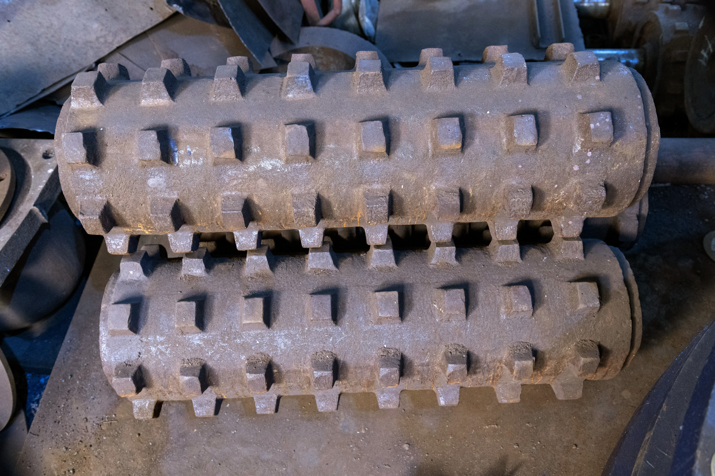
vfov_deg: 41.1
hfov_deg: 58.7
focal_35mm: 32
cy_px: 238
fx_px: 635
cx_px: 358
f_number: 5.6
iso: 3200
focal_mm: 32
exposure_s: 1/80
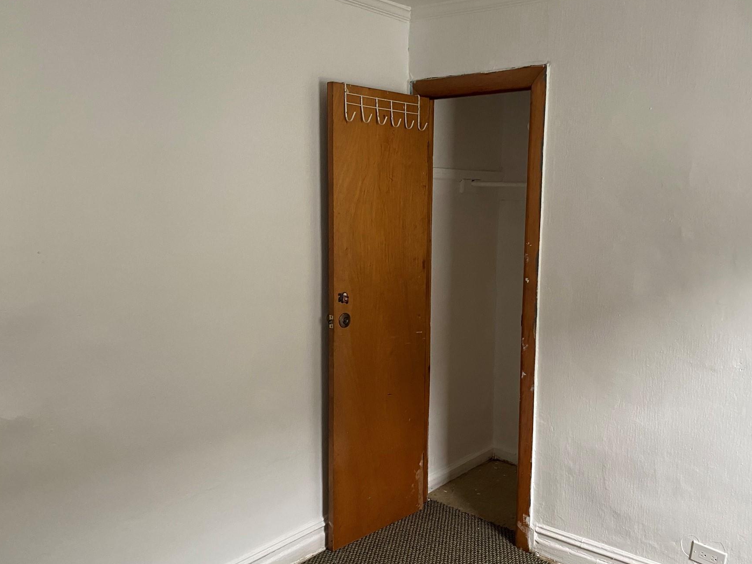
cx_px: 429
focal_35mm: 31
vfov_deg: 45.4
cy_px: 288
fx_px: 673
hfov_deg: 58.1
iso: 200
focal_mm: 4.25
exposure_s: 1/60
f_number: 1.8
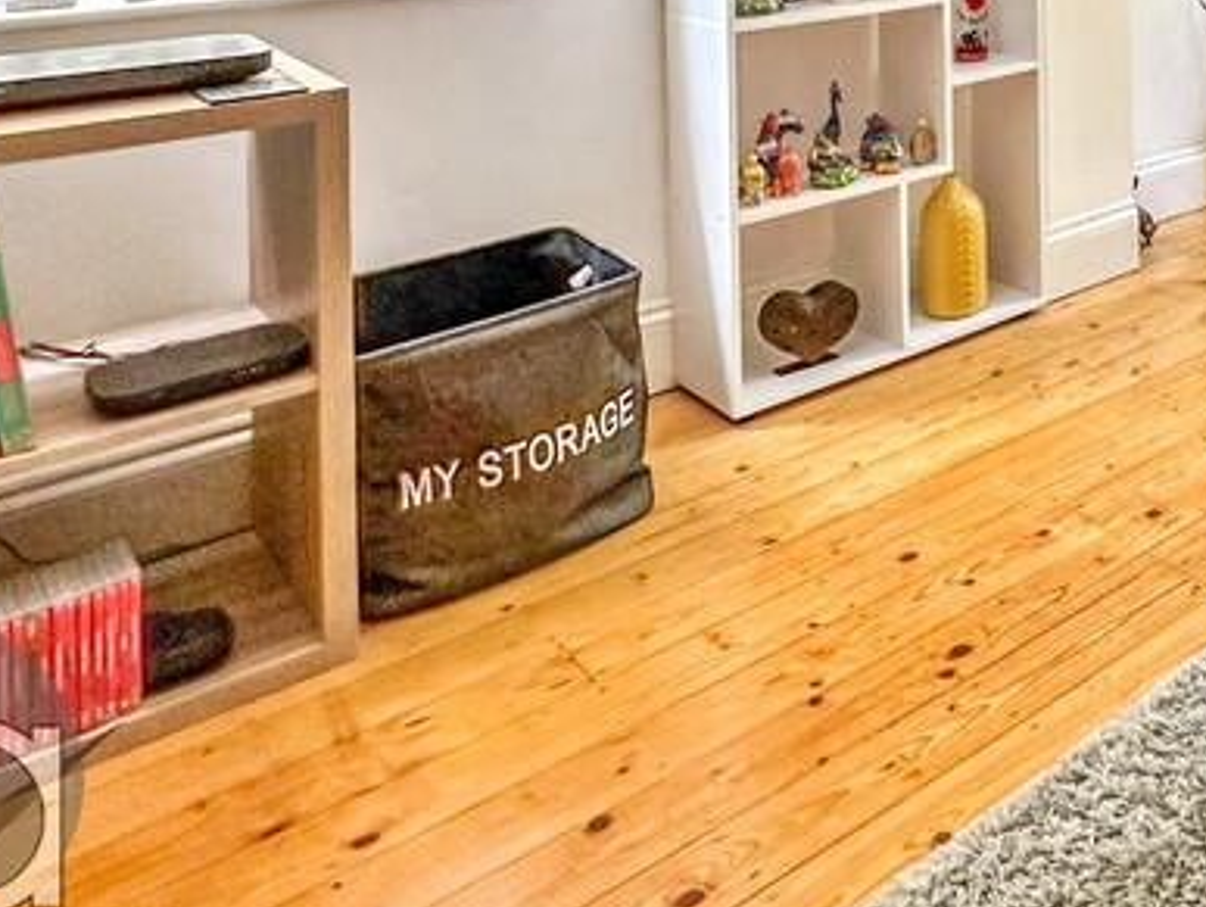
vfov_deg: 33.3
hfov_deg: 42.1
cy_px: -115
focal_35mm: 37
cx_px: 1253
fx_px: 1290
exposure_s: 1/100
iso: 250
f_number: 2.2
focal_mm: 2.22
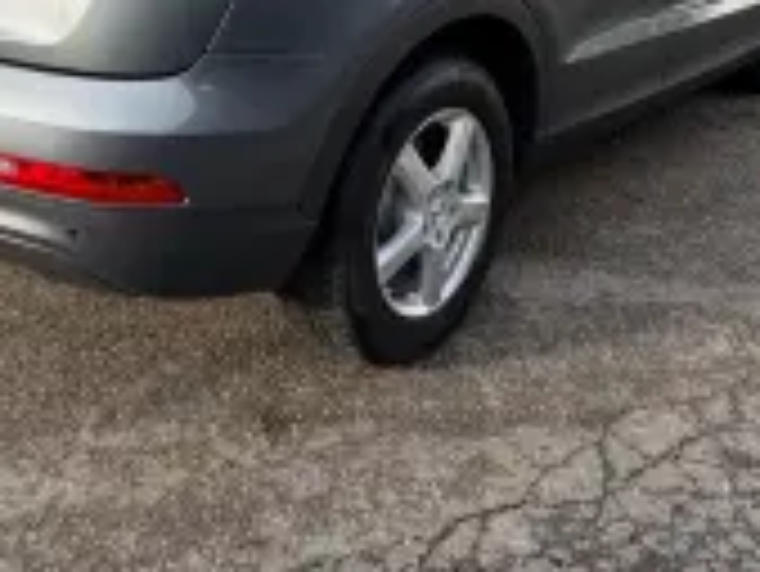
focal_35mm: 51
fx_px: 1121
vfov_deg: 27.1
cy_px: 14
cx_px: 360
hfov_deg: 37.5
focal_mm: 6.76
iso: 80
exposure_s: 1/1553
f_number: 1.78
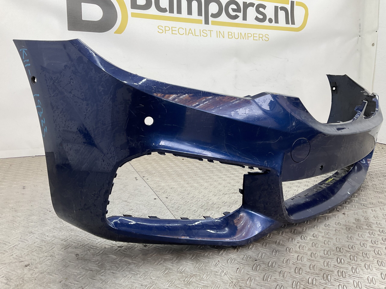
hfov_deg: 61.7
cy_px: 144
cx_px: 193
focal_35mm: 29
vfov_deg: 48.2
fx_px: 323
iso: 25
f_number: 1.8
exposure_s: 1/100
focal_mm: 3
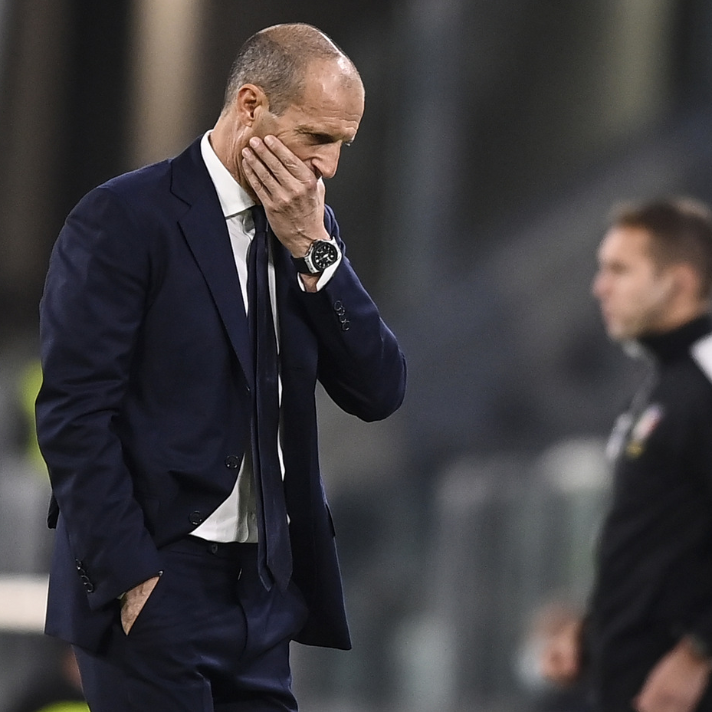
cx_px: 405
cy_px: 355
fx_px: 11915
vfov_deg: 3.4
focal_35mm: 512
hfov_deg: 3.4
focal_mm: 400
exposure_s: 1/1250
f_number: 3.2
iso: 1600
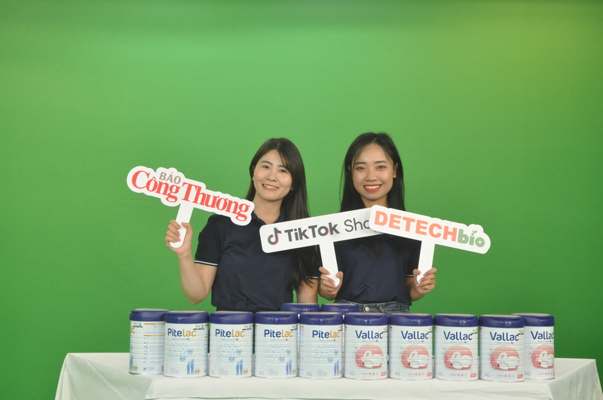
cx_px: 302
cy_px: 200
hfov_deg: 28.1
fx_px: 1204
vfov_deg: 18.9
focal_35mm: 72
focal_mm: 48
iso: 1250
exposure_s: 1/125
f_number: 8
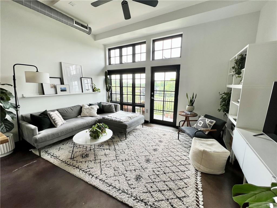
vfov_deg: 89.9
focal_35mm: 13
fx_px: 104
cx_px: 138
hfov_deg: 106.2
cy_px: 104
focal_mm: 1.57
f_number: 1.8
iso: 32
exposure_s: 1/143
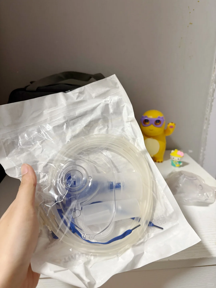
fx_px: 216
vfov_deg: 67.3
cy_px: 144
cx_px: 108
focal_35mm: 26
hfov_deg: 53.1
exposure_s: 1/50
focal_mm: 5.96
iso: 400
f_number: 1.6
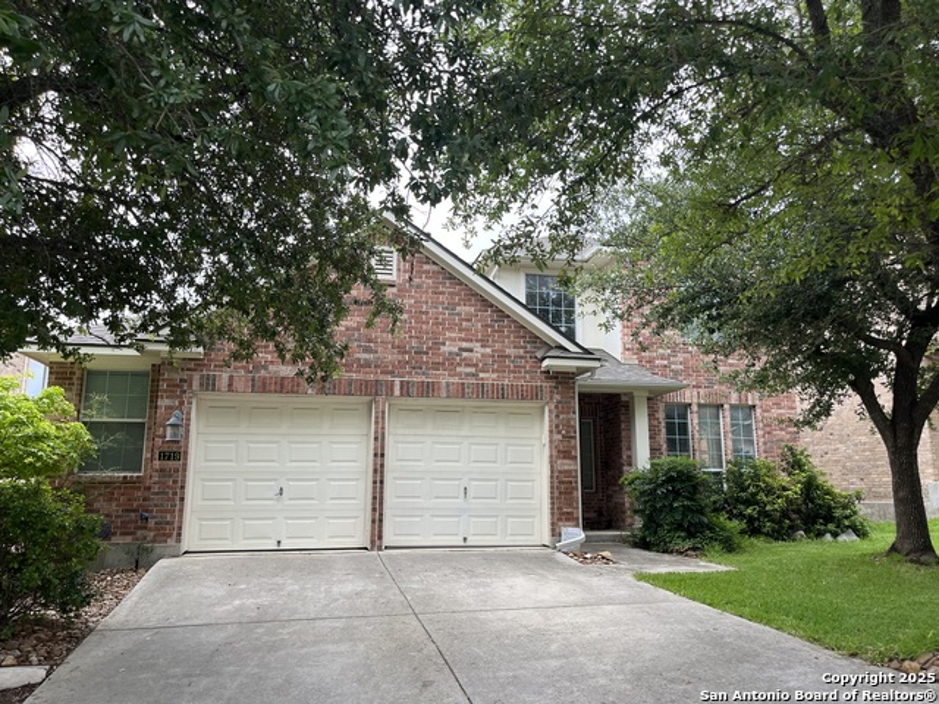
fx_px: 705
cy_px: 352
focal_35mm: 26
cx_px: 470
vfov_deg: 53.1
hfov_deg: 67.3
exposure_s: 1/315
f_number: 1.6
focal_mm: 5.1
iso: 50
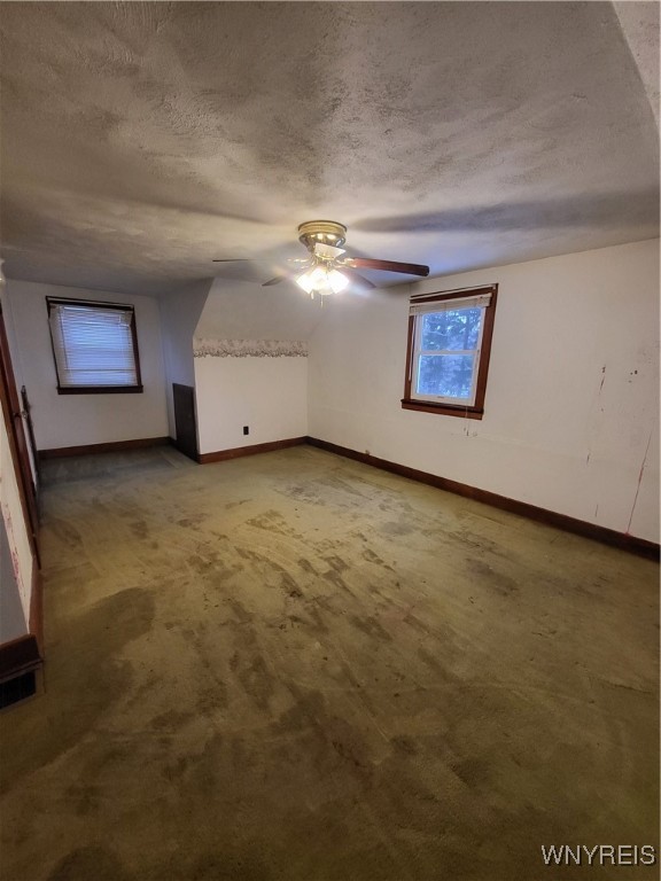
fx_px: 331
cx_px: 330
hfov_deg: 89.9
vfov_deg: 106.2
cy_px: 440
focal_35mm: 13
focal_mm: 1.74
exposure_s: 1/30
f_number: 2.2
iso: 320
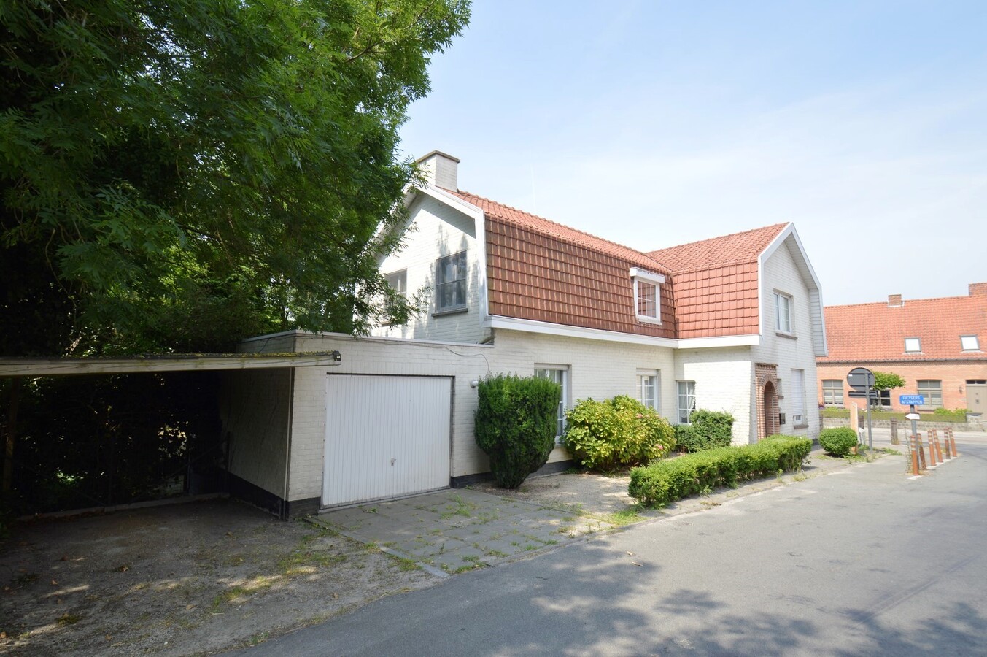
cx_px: 494
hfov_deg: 92.5
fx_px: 473
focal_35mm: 17
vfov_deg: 69.6
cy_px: 328
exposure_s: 1/200
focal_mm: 11.5
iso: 100
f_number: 7.1
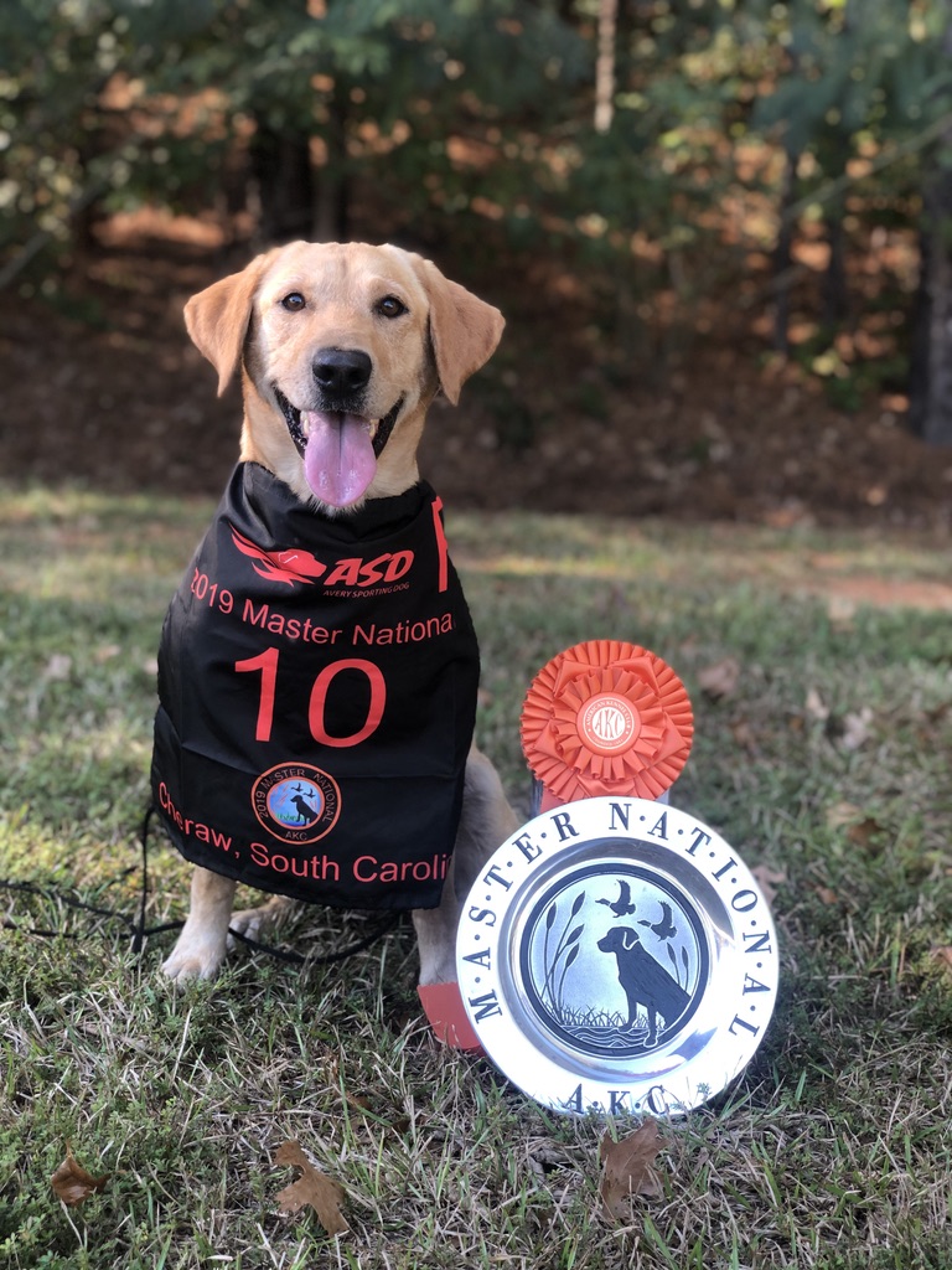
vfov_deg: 36.8
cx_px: 476
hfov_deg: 28.0
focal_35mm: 52
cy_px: 635
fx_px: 1907
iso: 20
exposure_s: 1/60
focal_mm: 6
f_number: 2.4
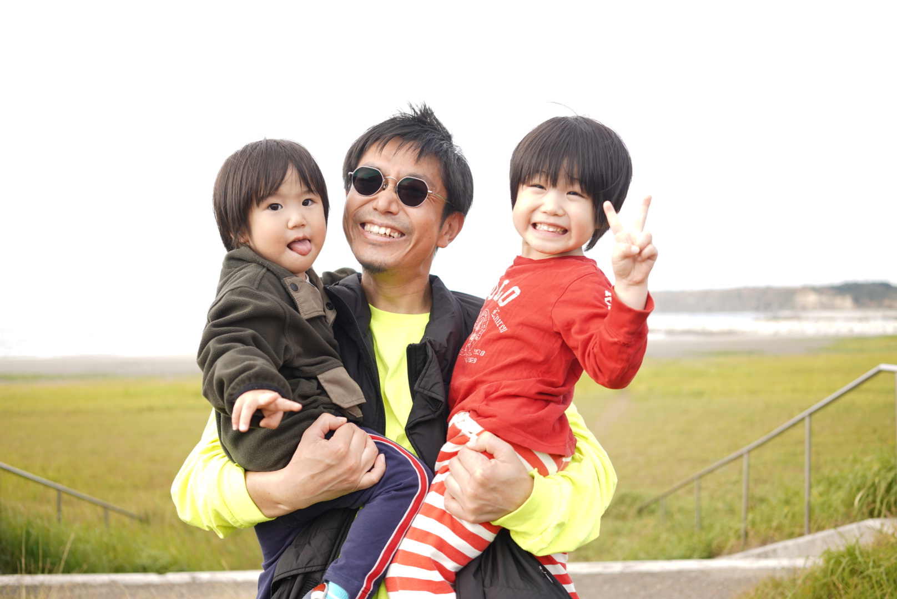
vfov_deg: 37.9
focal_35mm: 35
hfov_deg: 54.4
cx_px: 448
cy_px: 300
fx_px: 873
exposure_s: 1/320
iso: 80
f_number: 2.8
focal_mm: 35
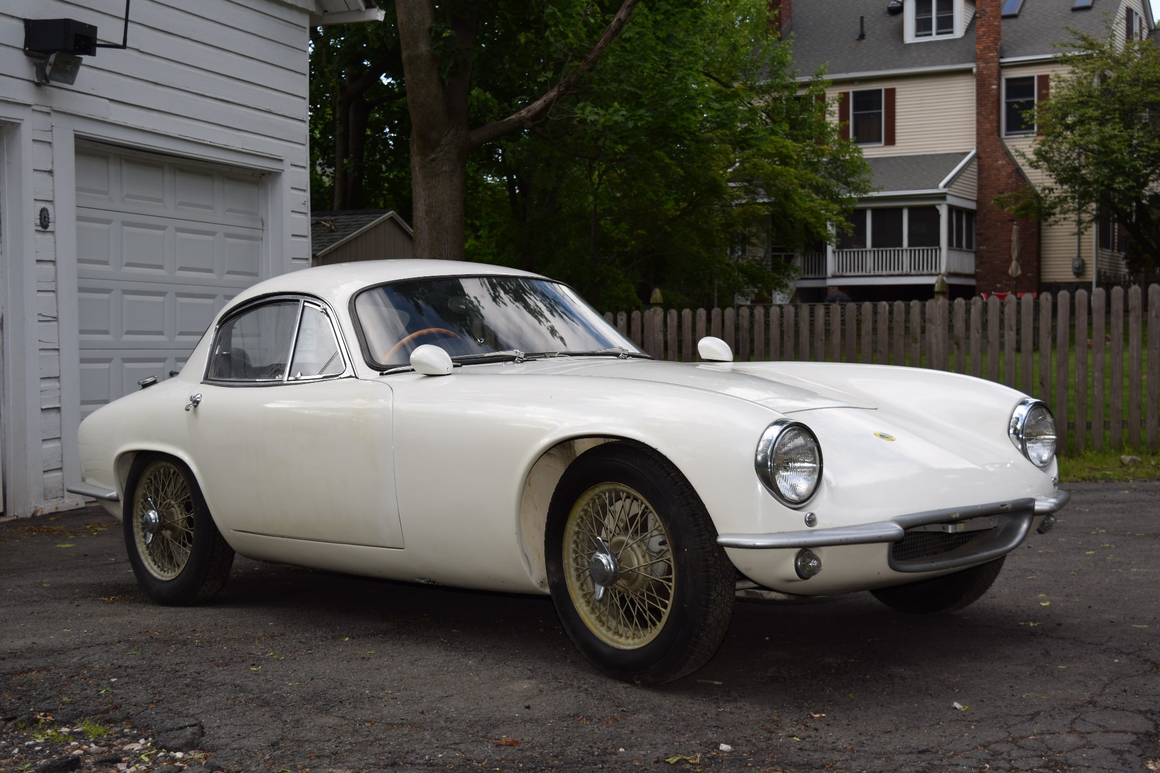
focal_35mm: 51
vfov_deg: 26.5
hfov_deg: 38.9
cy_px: 386
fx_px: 1643
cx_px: 580
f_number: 5.6
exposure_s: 1/125
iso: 100
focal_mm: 34
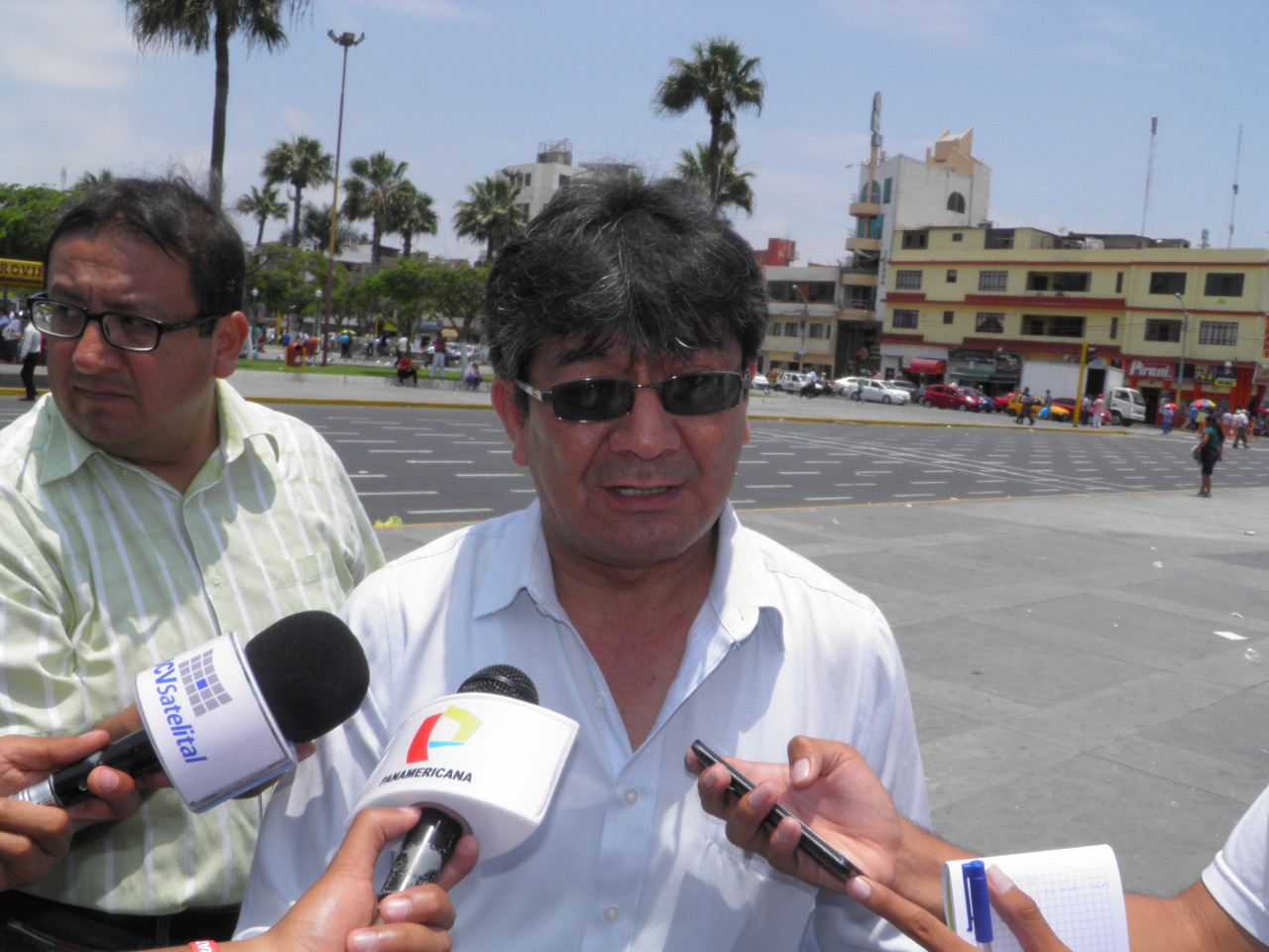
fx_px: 1100
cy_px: 476
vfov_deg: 46.8
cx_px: 634
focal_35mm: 30
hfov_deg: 60.0
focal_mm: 5.5
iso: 50
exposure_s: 1/200
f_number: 8.4
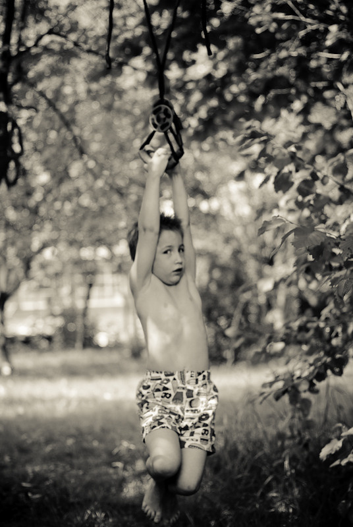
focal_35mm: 75
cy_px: 264
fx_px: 1099
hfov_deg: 18.2
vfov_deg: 27.0
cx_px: 176
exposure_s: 1/1000
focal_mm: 50
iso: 100
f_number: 2.2
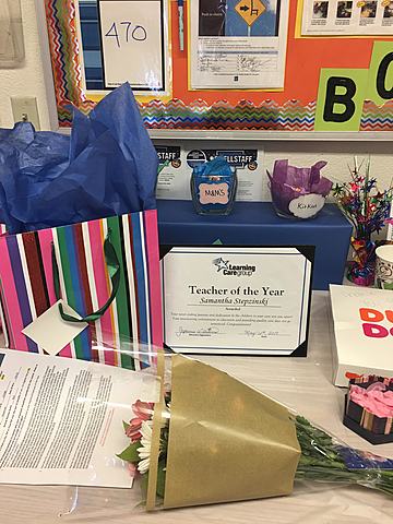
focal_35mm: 29
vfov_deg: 61.7
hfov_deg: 48.2
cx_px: 196
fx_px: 439
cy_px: 262
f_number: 2.2
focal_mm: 4.15
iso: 32
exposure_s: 1/30
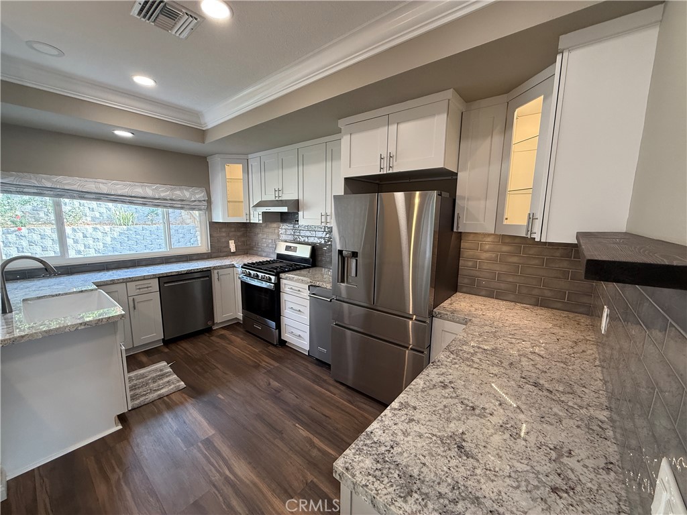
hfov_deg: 102.1
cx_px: 344
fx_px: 278
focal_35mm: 14
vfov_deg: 85.7
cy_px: 258
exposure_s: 1/60
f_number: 2.2
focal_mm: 2.22
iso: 200
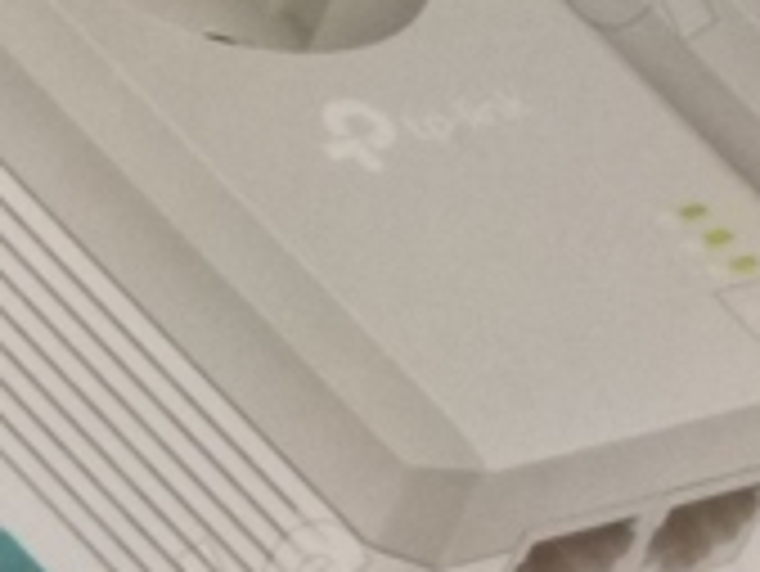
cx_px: 486
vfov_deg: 9.8
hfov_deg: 13.3
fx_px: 3252
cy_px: -243
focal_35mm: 148
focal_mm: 4.5
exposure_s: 1/40
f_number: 3.1
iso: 400
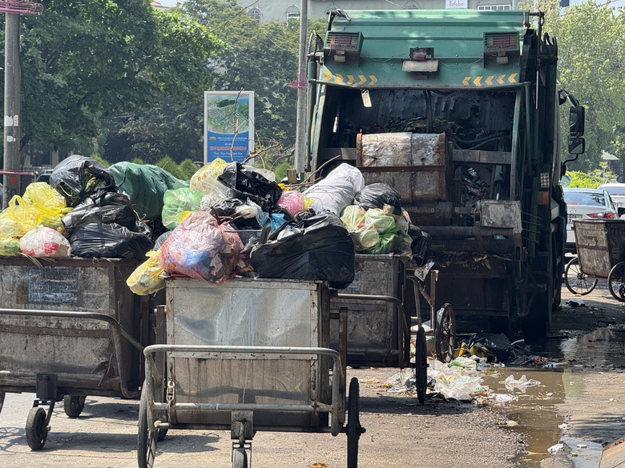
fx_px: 2167
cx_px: 312
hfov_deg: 16.4
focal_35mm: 120
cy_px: 234
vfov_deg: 12.3
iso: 64
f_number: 2.8
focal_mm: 15.66
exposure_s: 1/655
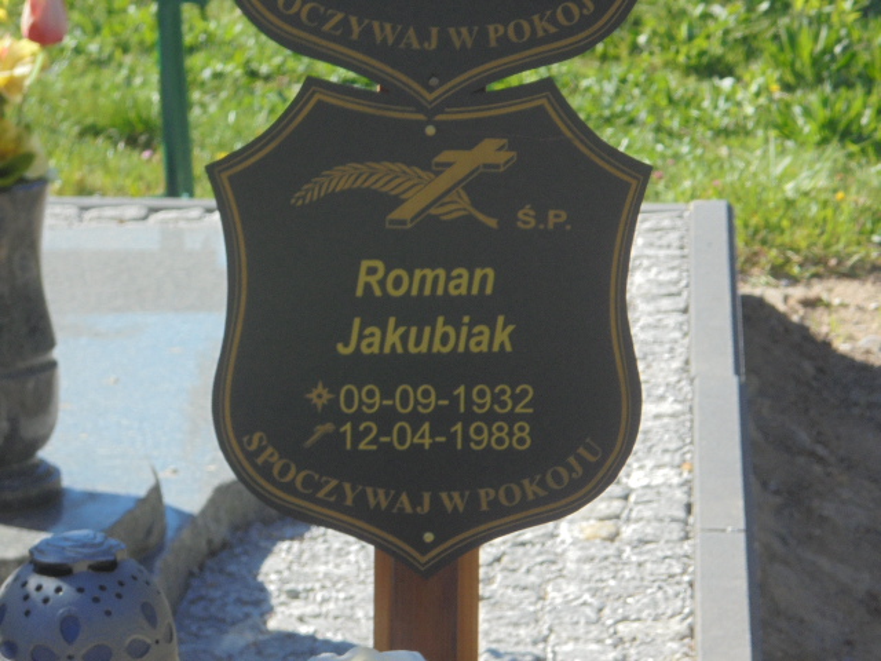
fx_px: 3970
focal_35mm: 156
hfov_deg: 12.7
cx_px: 440
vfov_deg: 9.5
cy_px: 330
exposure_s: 1/160
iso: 100
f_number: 6.5
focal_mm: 27.6
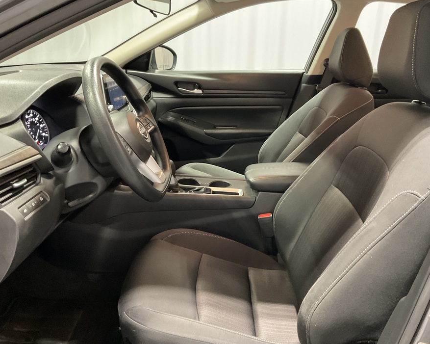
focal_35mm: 31
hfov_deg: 57.1
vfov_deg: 47.1
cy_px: 169
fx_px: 394
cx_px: 235
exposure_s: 1/25
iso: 250
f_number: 1.8
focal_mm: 3
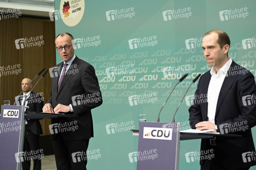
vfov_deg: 19.4
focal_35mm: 70
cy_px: 85
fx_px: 497
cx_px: 128
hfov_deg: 28.9
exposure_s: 1/1250
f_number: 3.5
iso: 5000
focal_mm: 70
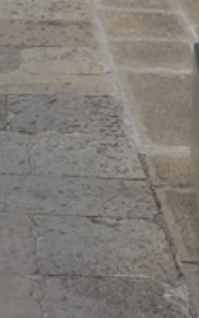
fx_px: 1438
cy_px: -353
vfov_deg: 11.2
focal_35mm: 166
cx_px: -48
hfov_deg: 7.8
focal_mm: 4.15
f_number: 2.2
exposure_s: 1/452
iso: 25
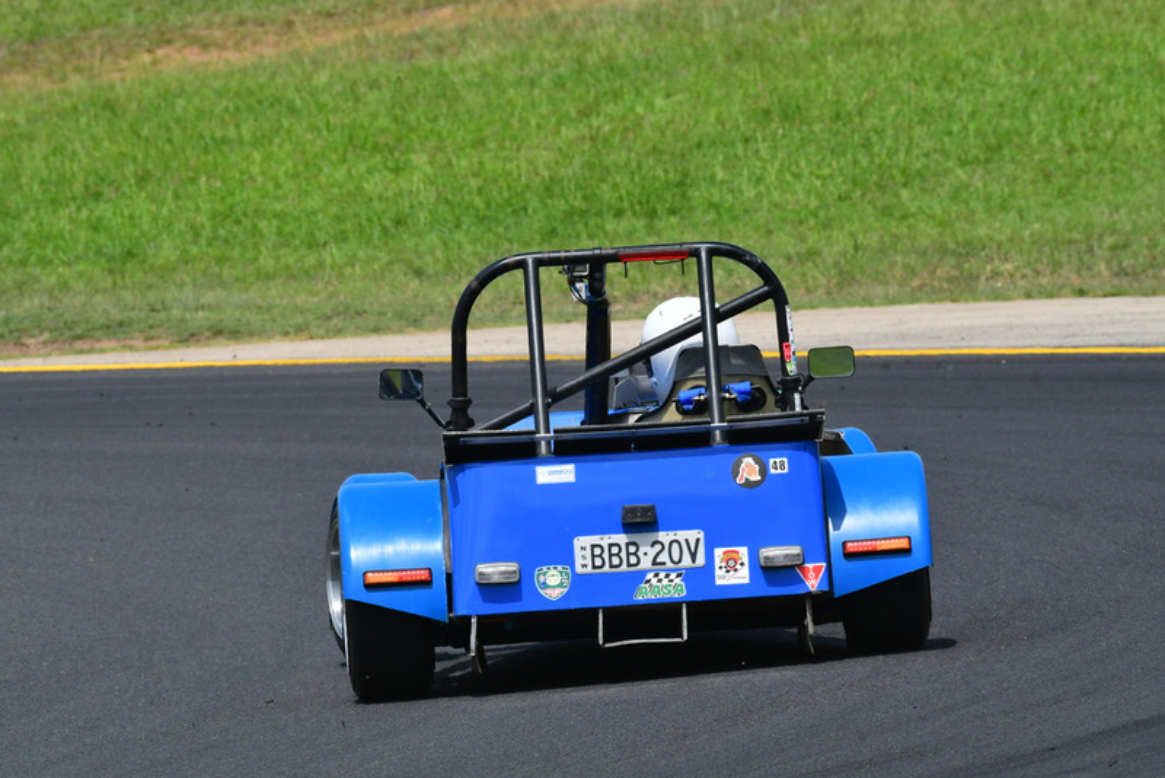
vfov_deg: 2.3
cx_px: 582
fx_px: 19423
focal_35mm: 600
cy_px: 389
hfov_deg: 3.4
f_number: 14
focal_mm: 400
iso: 500
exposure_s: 1/640
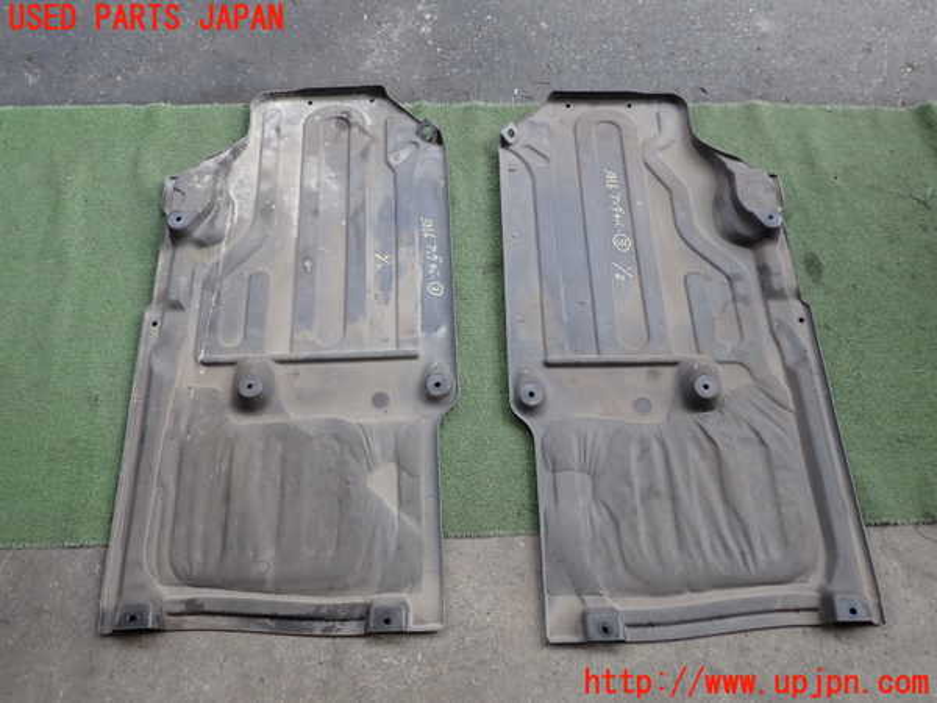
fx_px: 812
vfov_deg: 46.8
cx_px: 468
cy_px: 352
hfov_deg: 60.0
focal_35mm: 30
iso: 160
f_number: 2.3
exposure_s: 1/125
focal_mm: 5.4
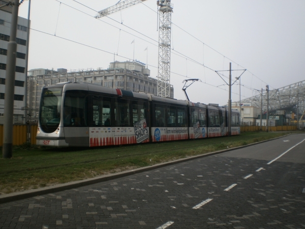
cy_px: 114
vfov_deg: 39.7
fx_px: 317
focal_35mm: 36
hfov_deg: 51.4
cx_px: 152
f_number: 4.6
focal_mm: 6.3
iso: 100
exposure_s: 1/250
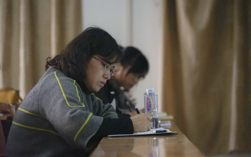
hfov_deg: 8.6
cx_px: 126
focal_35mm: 245
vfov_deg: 5.4
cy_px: 76
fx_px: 1676
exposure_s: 1/125
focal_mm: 240
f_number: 6.3
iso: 3200
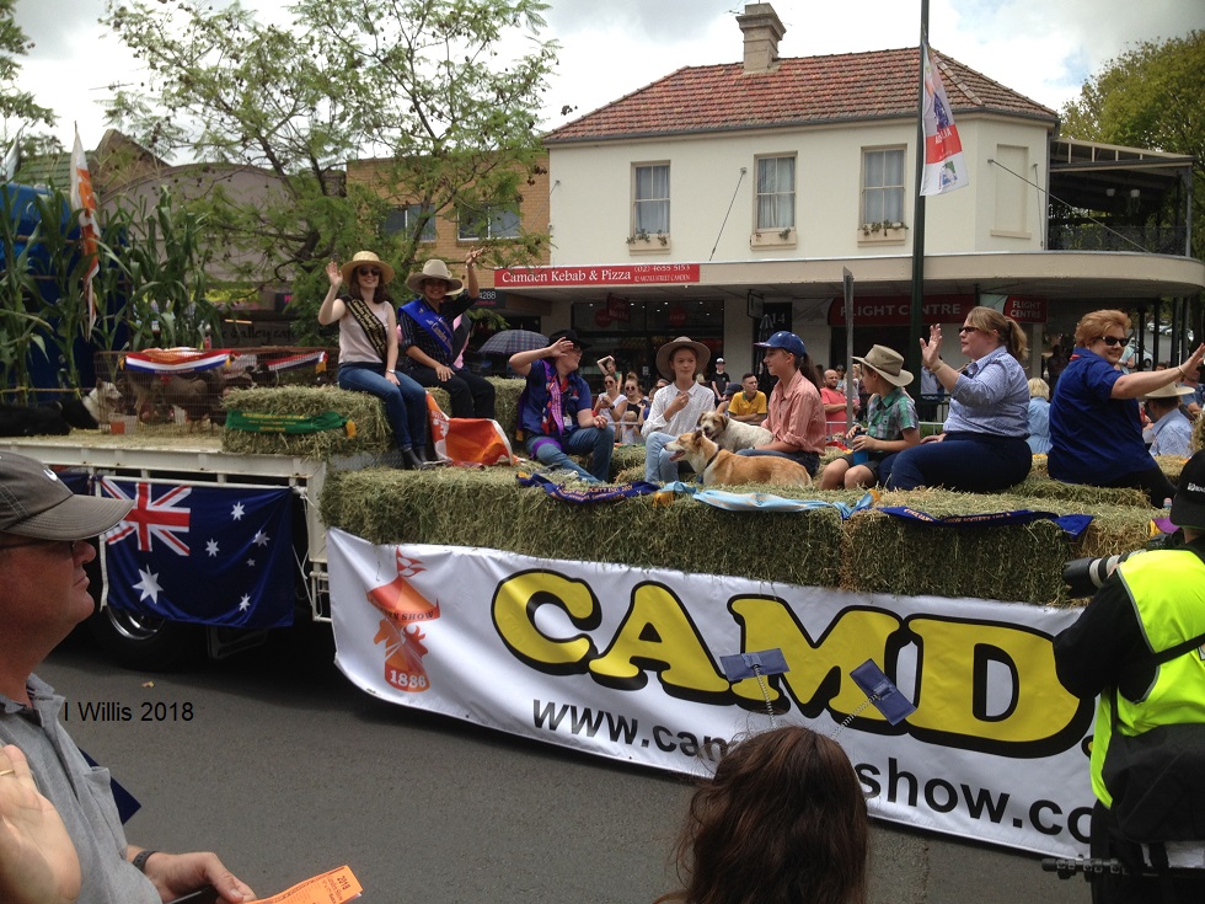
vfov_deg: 40.7
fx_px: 1218
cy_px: 452
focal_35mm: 35
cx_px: 602
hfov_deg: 52.6
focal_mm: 4.28
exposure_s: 1/1200
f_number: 2.4
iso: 50
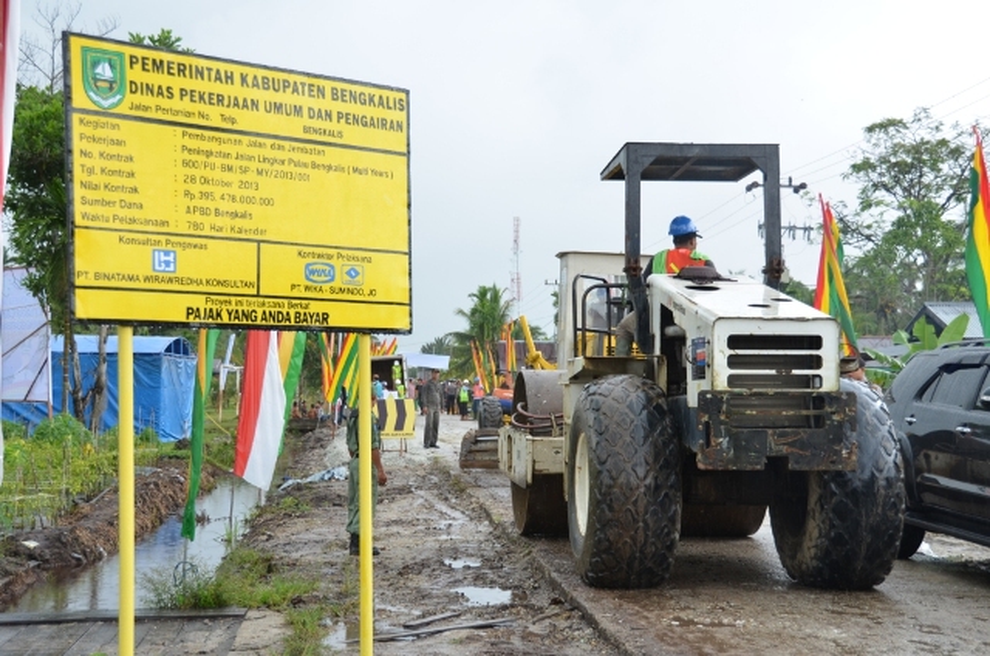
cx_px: 495
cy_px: 328
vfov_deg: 25.6
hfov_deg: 37.9
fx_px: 1441
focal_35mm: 52
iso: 100
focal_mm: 35
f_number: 4.5
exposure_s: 1/100
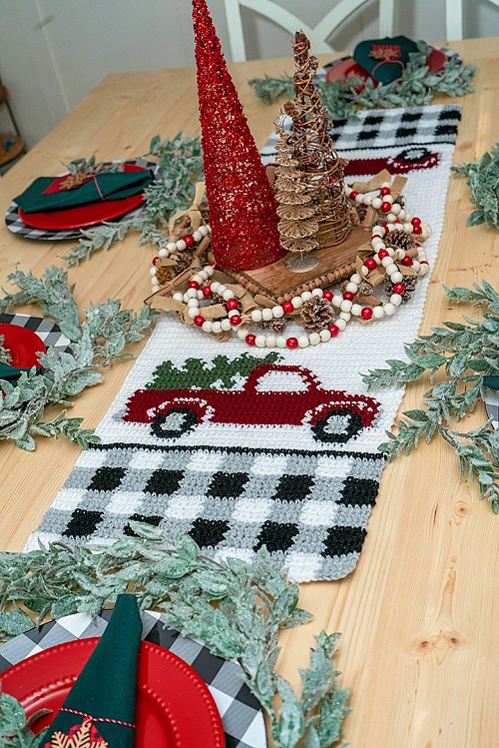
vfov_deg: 46.4
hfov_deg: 31.9
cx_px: 250
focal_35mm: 42
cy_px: 374
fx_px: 872
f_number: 6.3
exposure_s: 1/125
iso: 640
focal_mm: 42
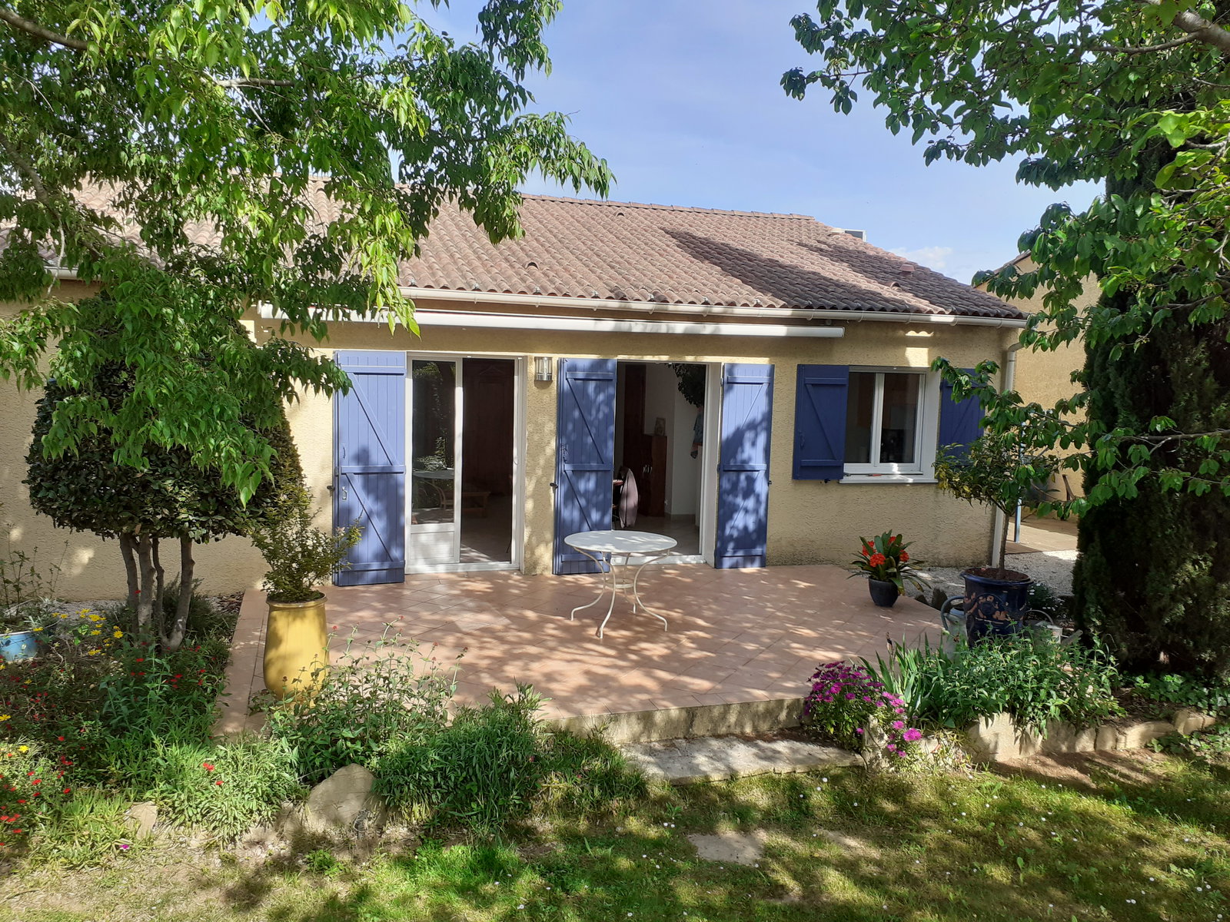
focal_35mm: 27
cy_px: 461
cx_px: 615
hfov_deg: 65.3
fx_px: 959
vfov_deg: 51.4
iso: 40
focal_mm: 3.6
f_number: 1.9
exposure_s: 1/974
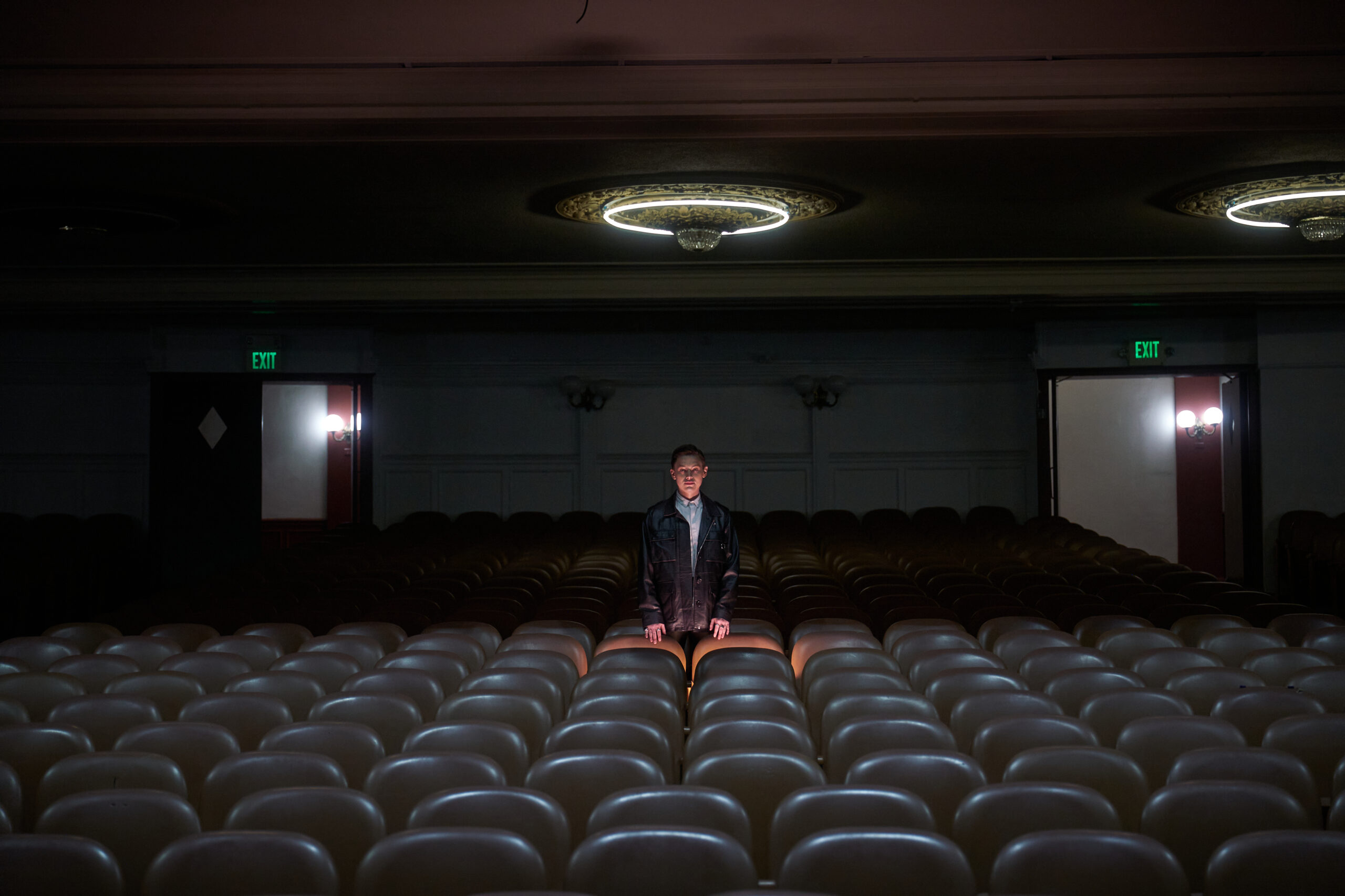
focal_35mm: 73
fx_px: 2727
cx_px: 672
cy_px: 448
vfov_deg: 18.7
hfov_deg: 27.7
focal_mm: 73
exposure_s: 1/50
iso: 2500
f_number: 3.8
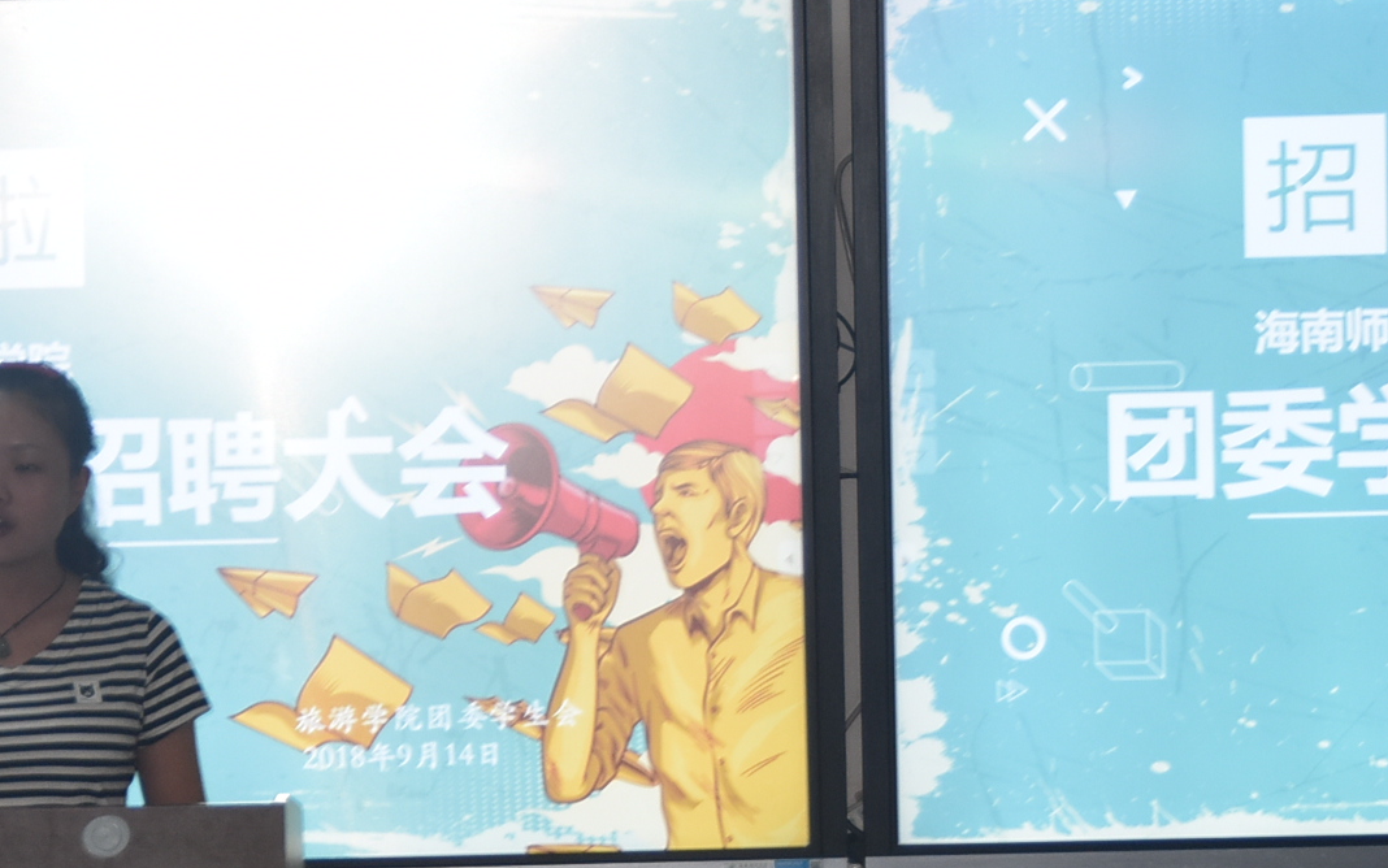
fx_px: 11351
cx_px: 312
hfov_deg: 7.0
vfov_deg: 4.4
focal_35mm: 300
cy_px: 761
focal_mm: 70
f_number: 5
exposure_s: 1/60
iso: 500
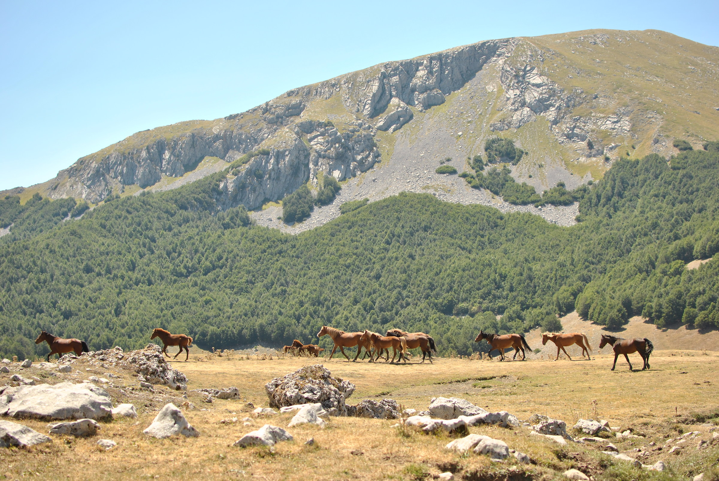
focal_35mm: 52
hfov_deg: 37.8
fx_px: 1050
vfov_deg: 25.8
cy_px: 240
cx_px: 360
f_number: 2.5
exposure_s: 1/1250
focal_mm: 35
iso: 100
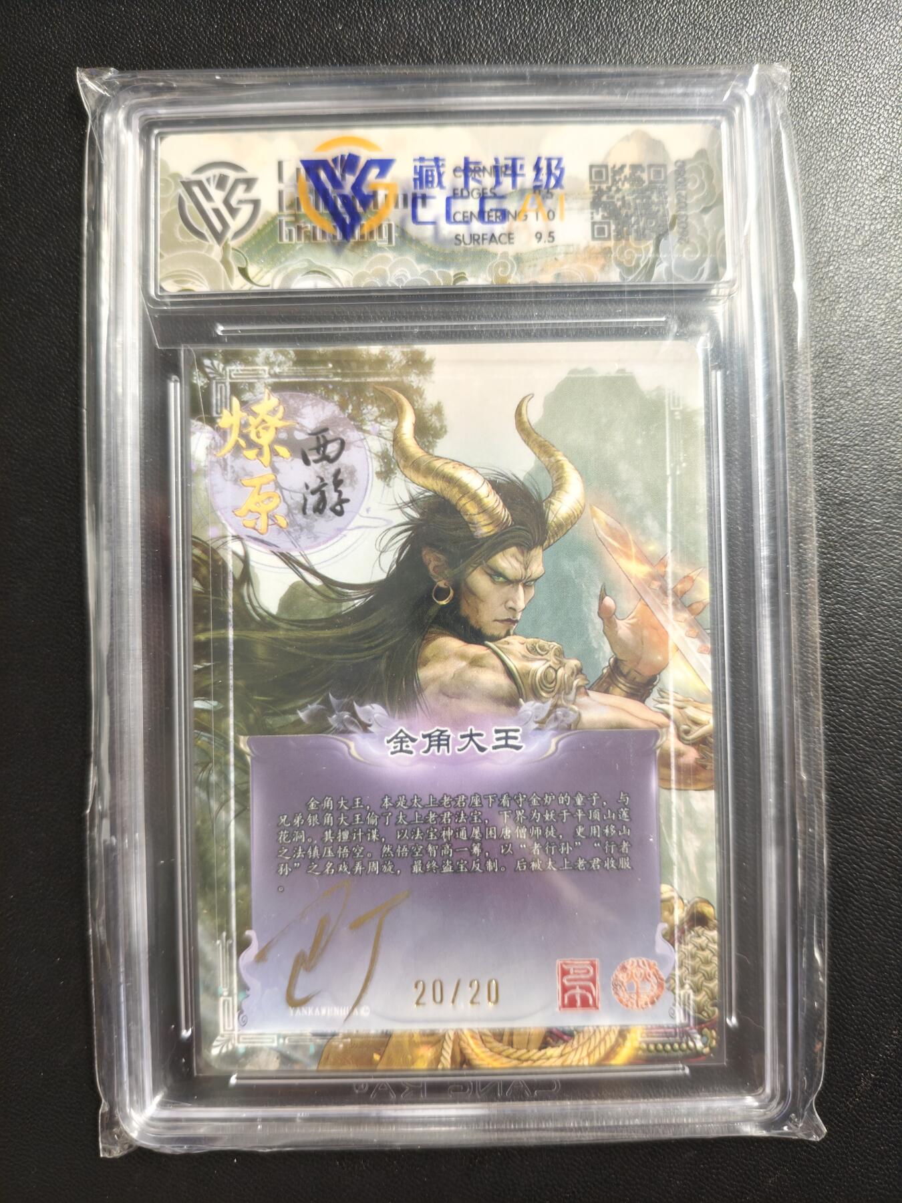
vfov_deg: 67.3
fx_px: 903
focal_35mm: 26
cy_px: 602
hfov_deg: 53.1
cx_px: 451
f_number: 1.5
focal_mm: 4.94
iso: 640
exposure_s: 1/50
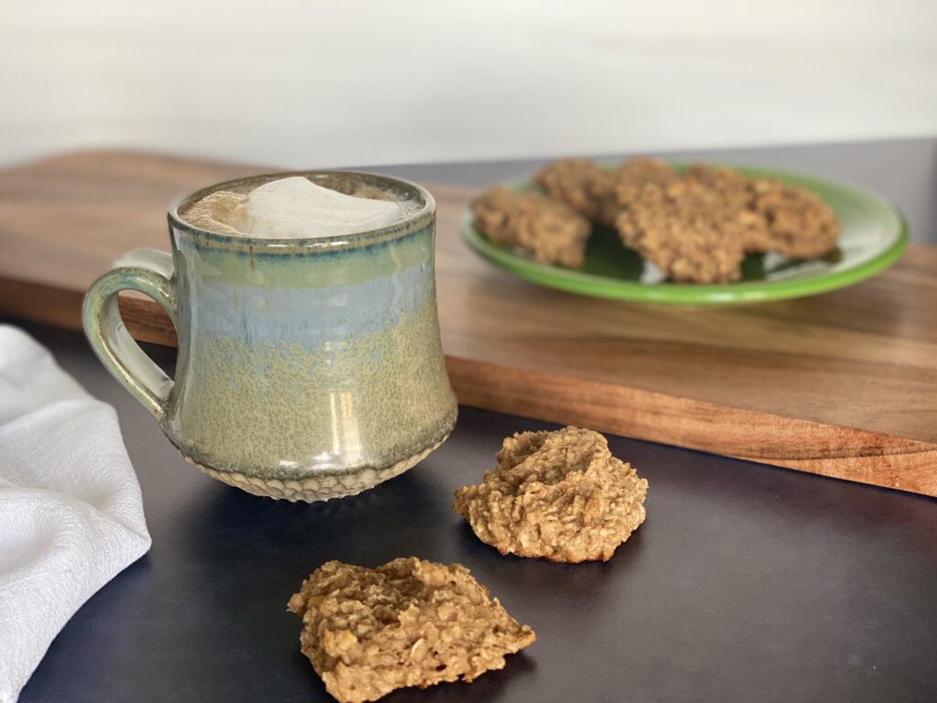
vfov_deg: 28.0
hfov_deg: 36.8
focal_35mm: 52
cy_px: 352
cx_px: 468
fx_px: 1408
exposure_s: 1/60
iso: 125
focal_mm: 6
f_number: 2
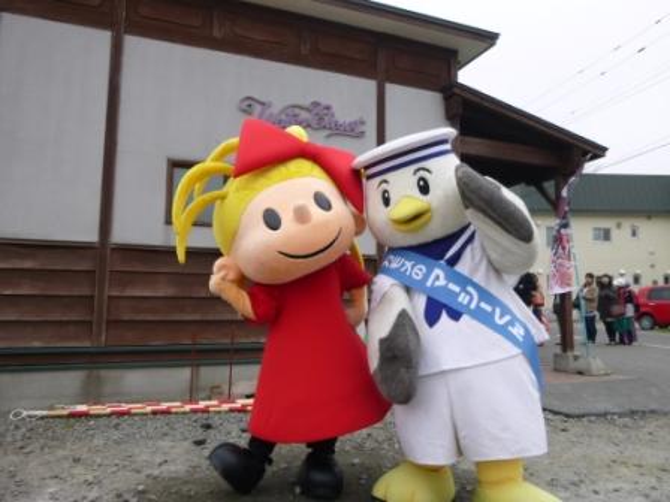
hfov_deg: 69.4
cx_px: 335
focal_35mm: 25
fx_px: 484
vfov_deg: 54.9
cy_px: 251
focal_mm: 4.5
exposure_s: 1/200
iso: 100
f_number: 3.9
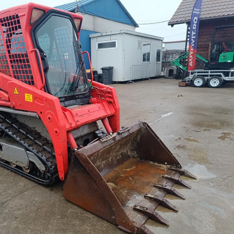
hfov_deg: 54.5
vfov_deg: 55.6
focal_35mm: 29
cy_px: 119
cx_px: 78
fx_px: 222
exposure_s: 1/50.1
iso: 433
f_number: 1.88
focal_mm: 5.59
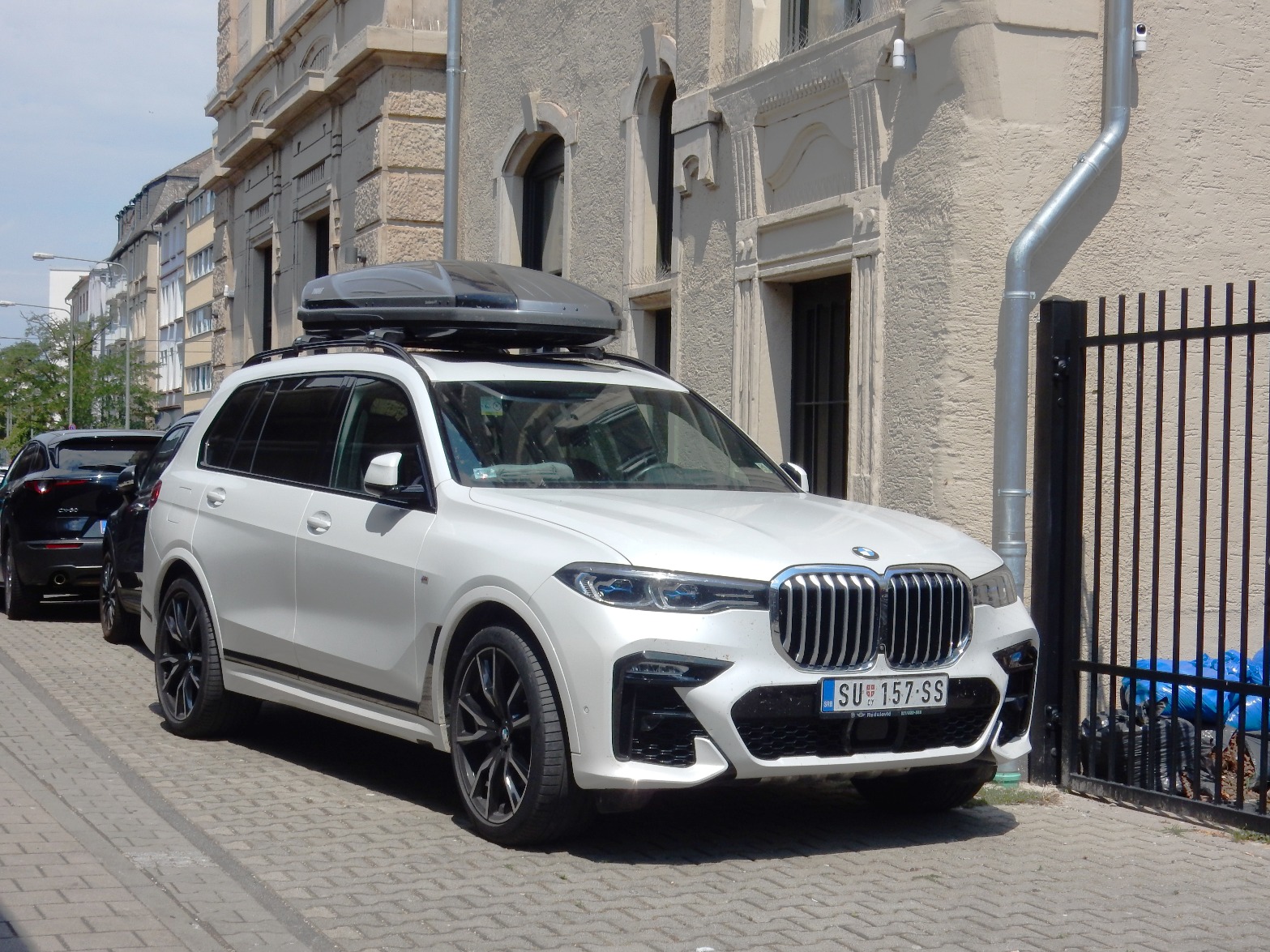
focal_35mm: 60
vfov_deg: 24.4
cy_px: 476
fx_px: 2201
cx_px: 635
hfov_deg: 32.2
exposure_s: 1/1250
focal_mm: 10.7
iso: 125
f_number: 4.5
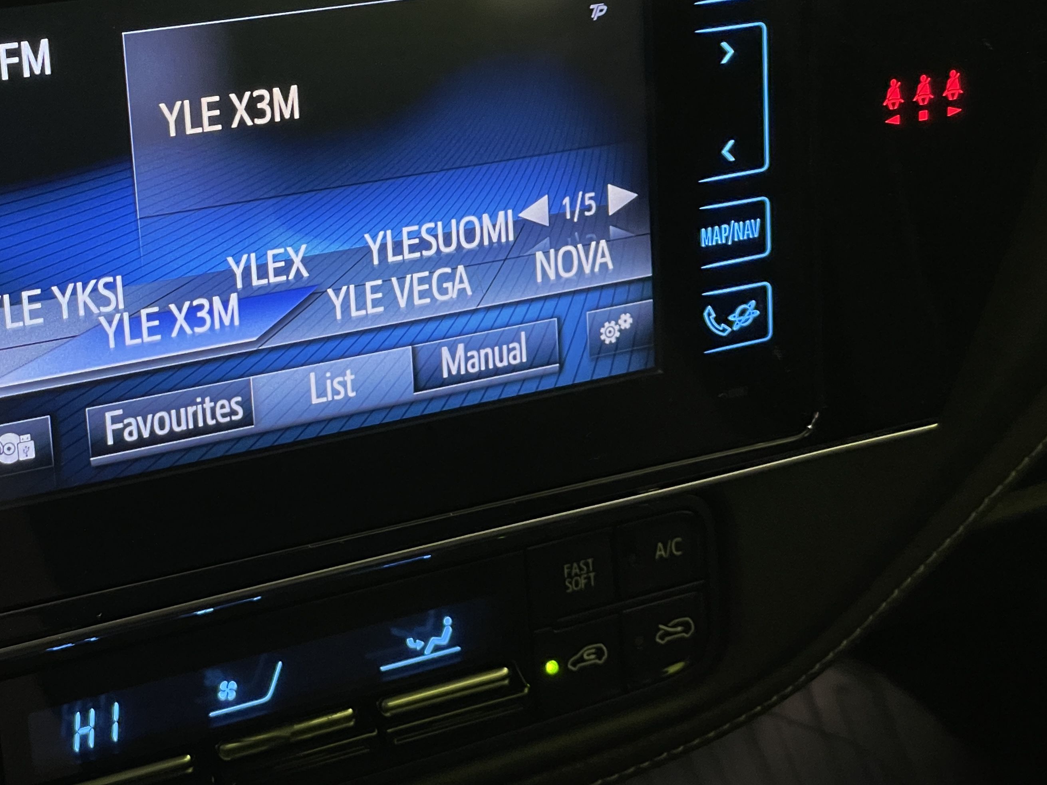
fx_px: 2420
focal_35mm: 80
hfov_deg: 24.2
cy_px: 348
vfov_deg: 18.4
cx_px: 307
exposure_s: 1/50
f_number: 2
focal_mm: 6
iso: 160
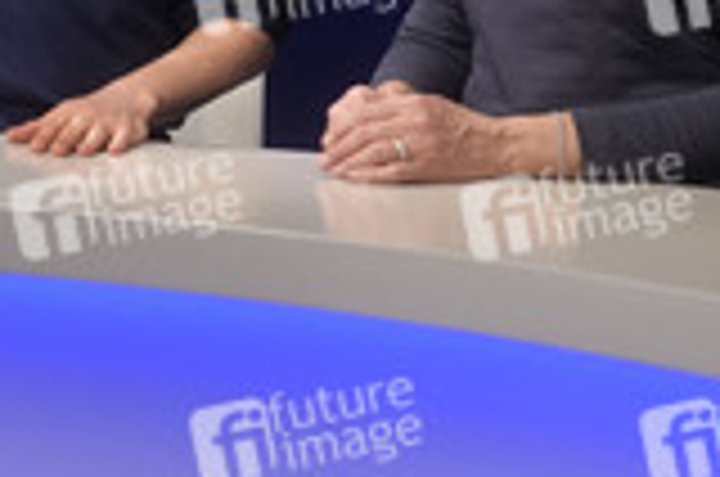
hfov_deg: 15.3
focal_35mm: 127
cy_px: -130
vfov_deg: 10.5
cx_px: -263
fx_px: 2535
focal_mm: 30
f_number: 2.2
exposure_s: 1/320
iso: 640
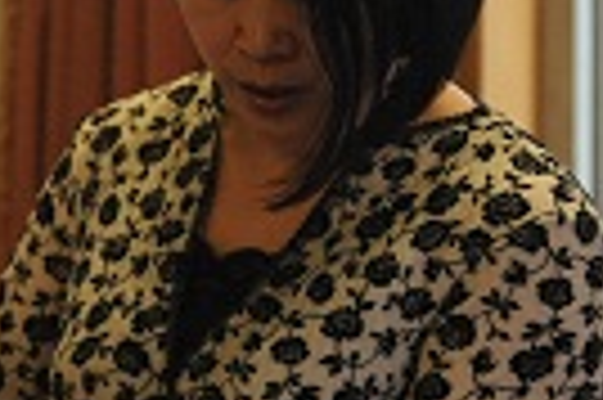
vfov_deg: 6.6
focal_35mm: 209
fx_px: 3496
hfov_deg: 9.1
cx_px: -718
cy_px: 121
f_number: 3.2
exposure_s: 1/160
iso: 3200
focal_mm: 44
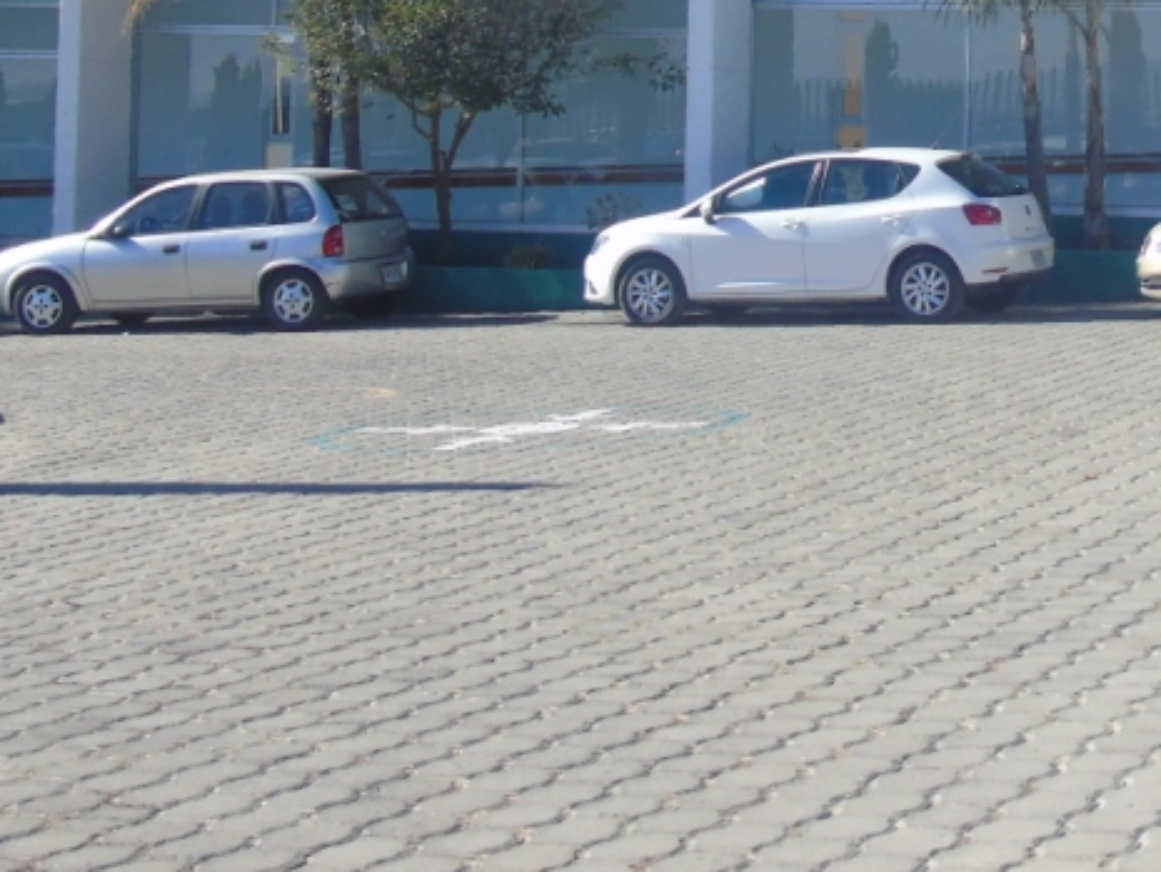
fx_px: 2952
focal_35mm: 88
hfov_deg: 21.5
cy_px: -35
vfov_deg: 16.4
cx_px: 1134
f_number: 3.9
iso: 200
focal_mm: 7.1
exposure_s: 1/1000
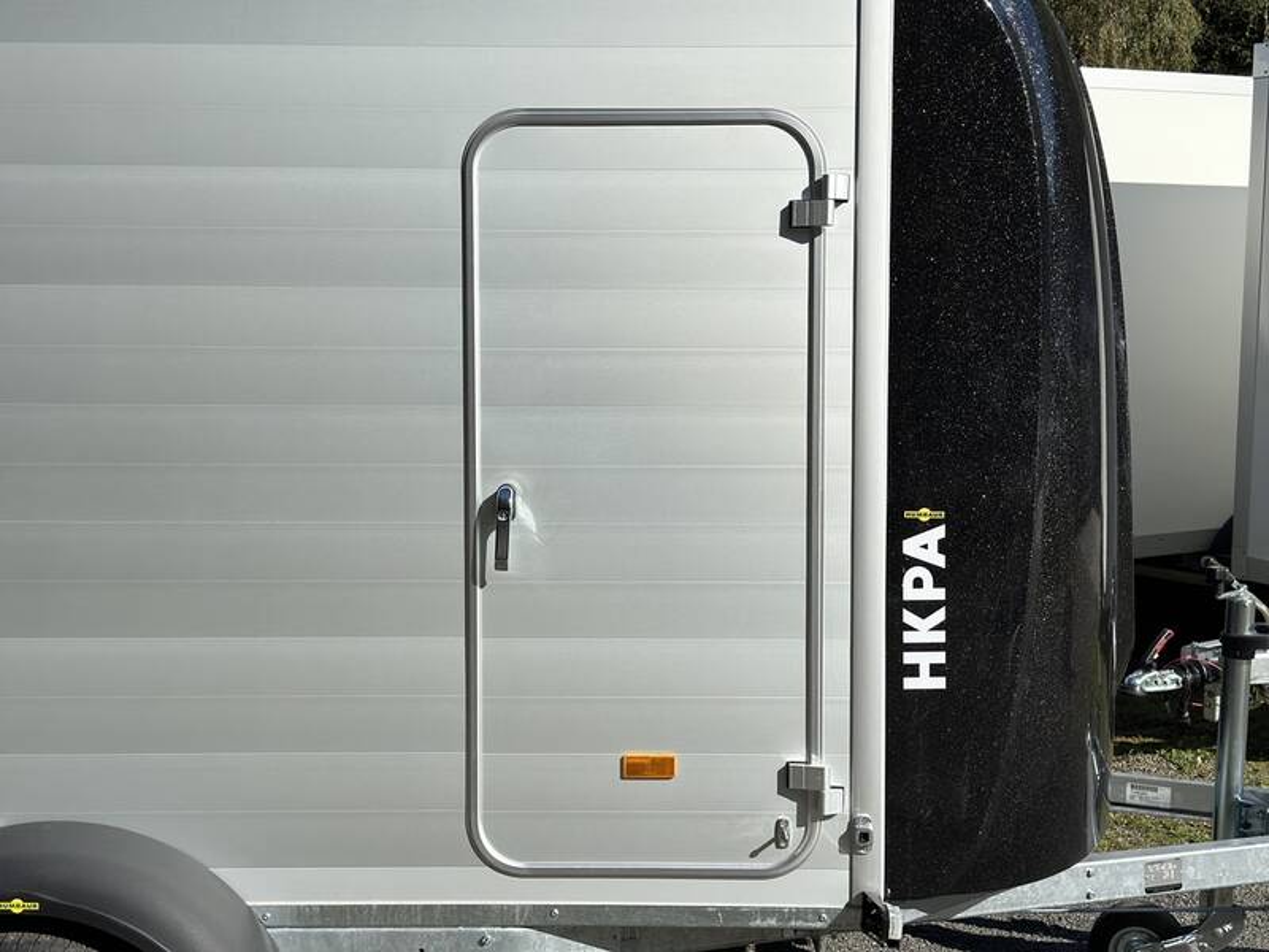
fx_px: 1760
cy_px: 476
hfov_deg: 39.7
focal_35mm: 48
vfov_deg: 30.3
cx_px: 634
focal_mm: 6.86
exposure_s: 1/8929
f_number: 1.78
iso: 100
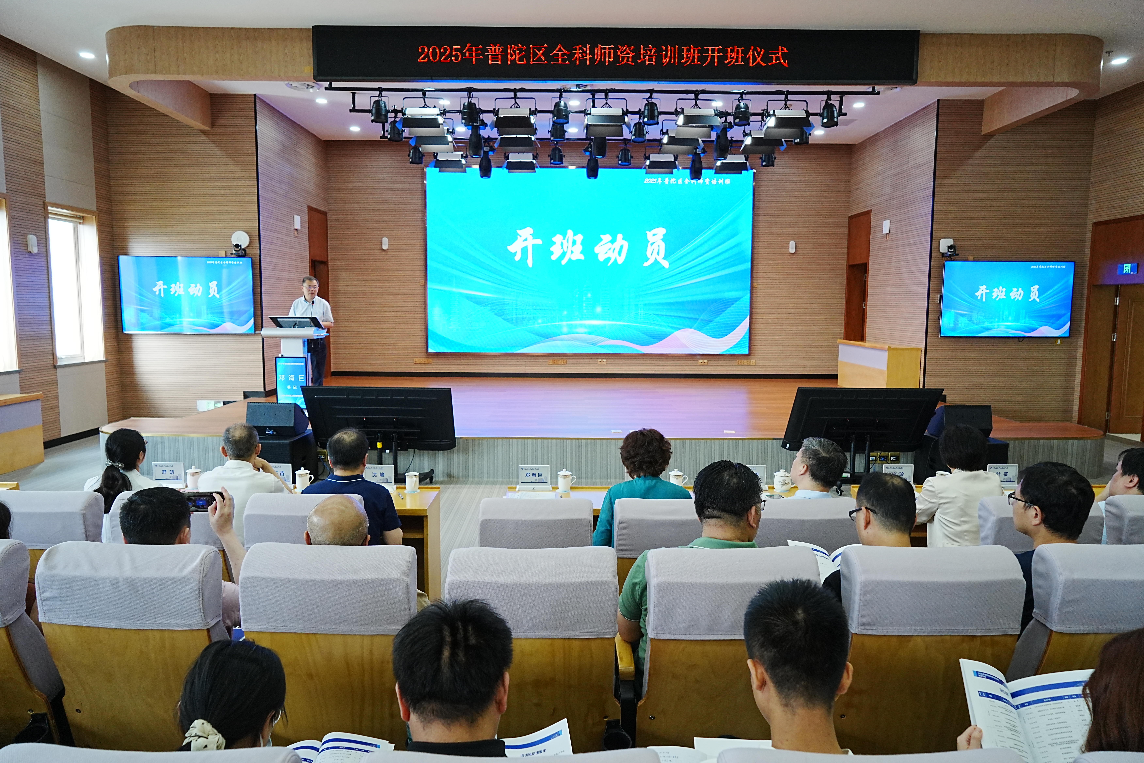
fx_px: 763
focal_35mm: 24
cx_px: 572
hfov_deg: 73.7
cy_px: 382
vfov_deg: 53.1
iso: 1600
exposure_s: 1/160
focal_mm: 24
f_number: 5.6
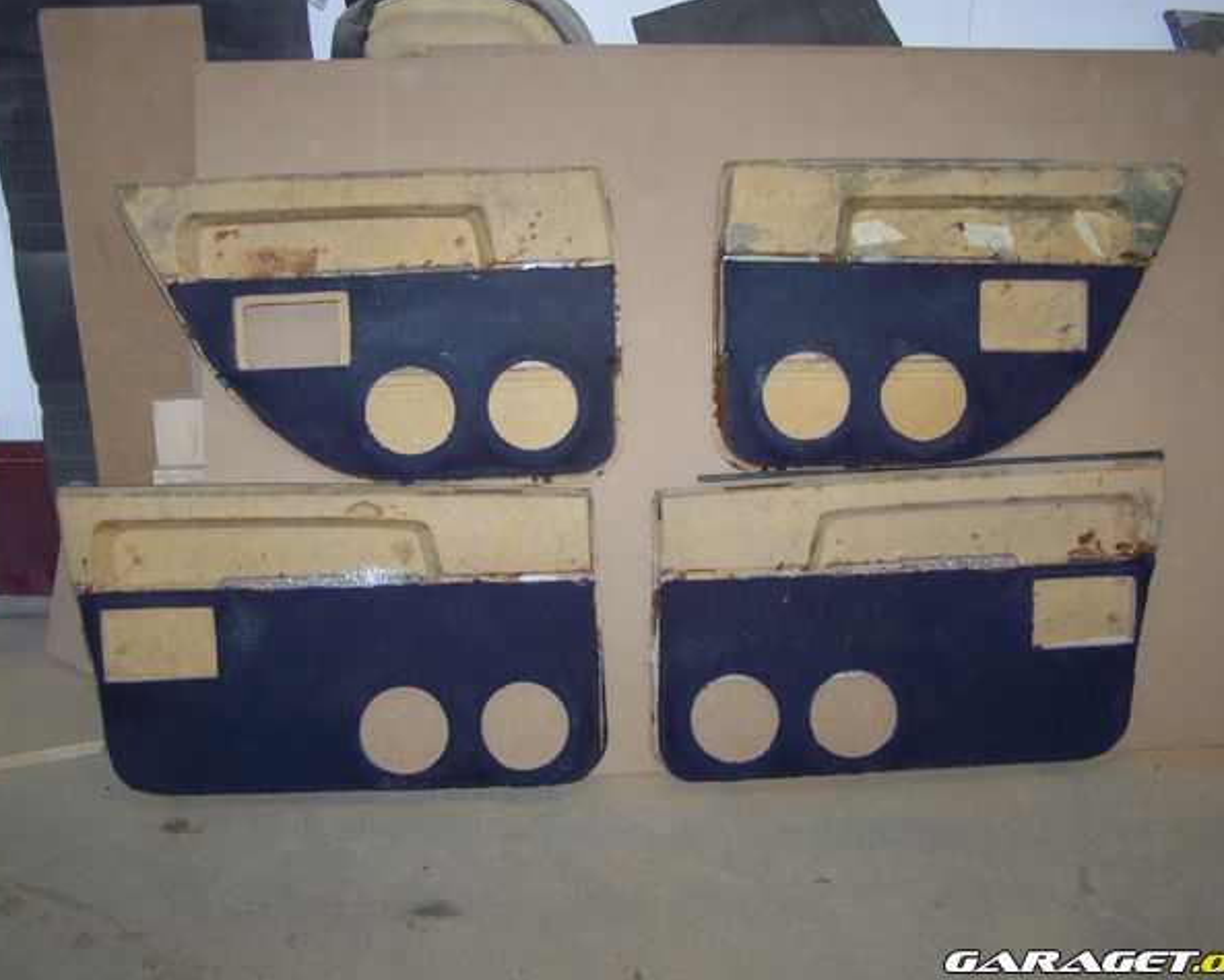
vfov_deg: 37.4
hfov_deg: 45.8
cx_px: 638
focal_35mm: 40
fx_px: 1450
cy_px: 487
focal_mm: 6.3
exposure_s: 1/60
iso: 80
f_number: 2.8
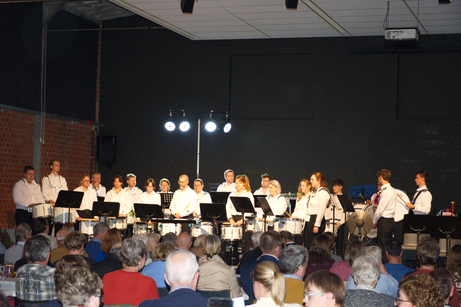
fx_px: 961
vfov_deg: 18.2
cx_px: 230
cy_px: 154
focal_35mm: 75
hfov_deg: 27.0
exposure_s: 1/60
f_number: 4.8
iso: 2000
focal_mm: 50
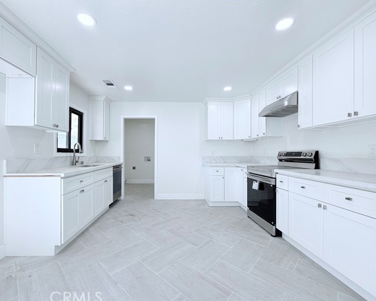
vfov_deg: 84.0
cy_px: 152
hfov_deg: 96.7
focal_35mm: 15
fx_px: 167
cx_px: 175
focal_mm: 2.22
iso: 80
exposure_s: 1/120
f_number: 2.2
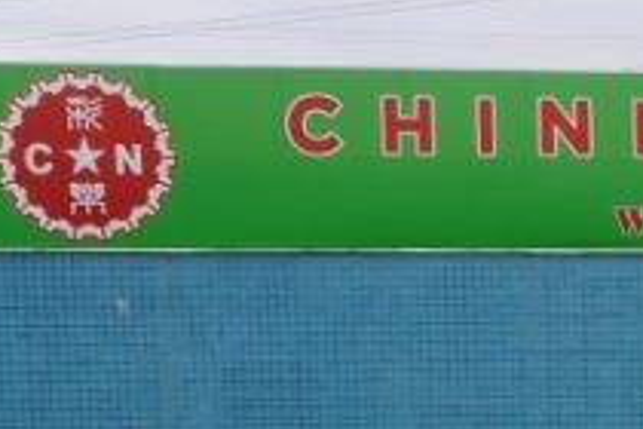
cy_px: 673
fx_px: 2090
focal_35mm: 117
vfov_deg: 11.2
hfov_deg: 16.0
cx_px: 980
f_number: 9
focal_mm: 16
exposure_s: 1/125
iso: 100
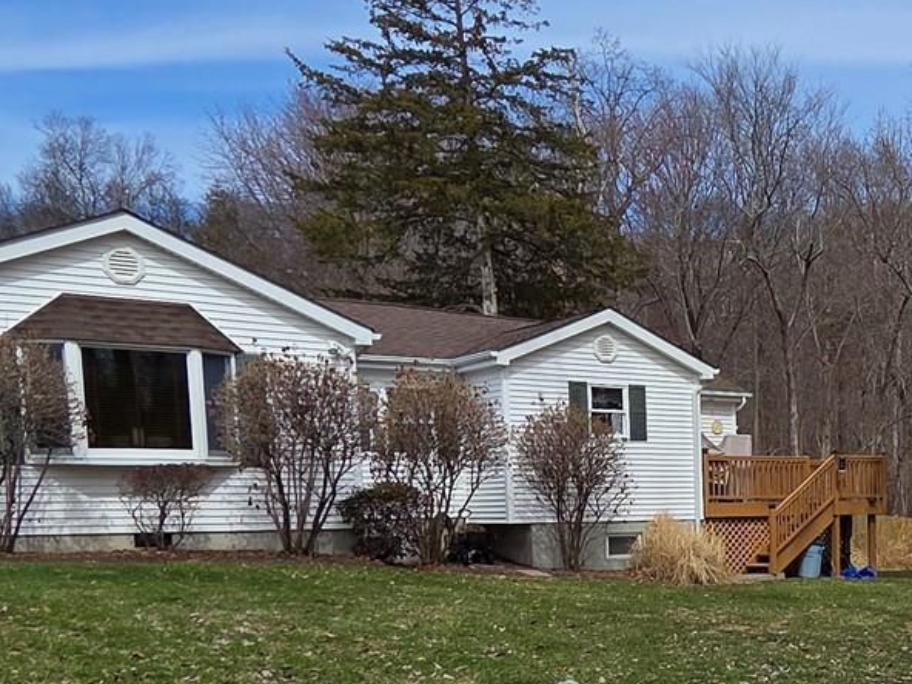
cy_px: 609
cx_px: 961
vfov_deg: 30.8
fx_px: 1186
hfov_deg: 36.7
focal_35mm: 45
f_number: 2.2
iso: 50
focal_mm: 2.2
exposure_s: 1/1957
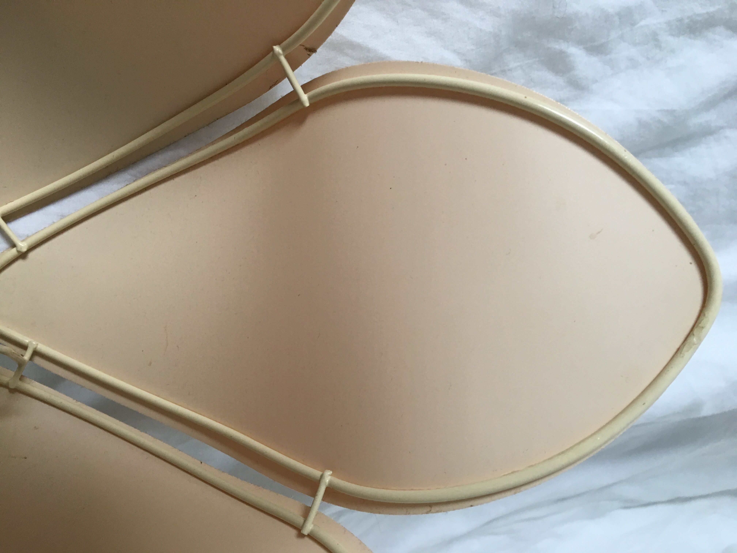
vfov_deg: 48.2
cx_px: 368
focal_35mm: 29
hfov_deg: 61.7
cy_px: 276
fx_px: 617
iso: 50
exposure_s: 1/33
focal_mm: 4.15
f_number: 2.2
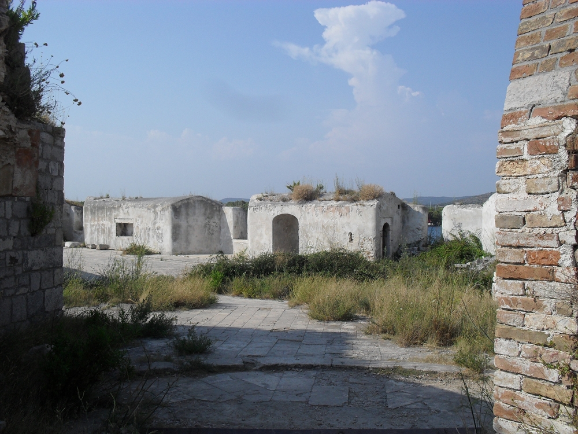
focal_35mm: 35
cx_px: 289
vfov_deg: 40.7
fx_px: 584
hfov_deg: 52.6
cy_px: 217
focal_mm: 6.3
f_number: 8.4
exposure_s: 1/350
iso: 100
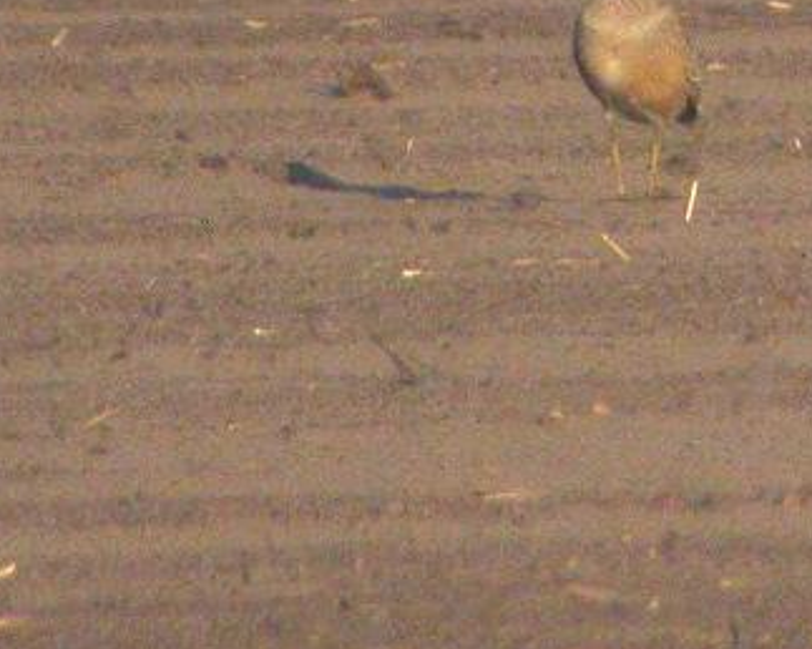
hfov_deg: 6.5
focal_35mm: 298
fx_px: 7157
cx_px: 540
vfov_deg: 5.2
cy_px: 96
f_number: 5.1
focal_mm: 32
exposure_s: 1/125
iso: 400
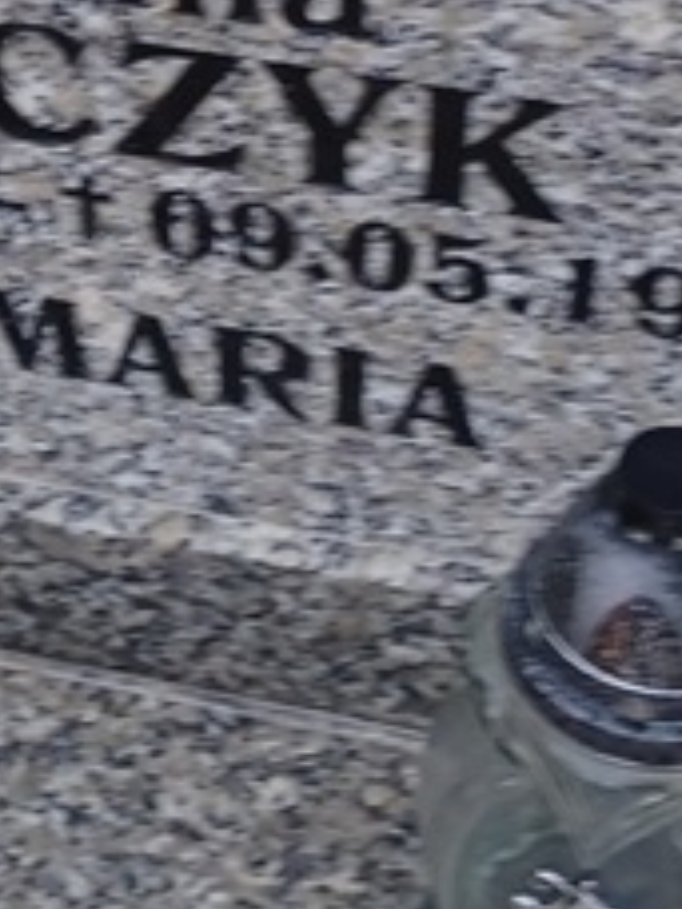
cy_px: 191
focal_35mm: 117
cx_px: -72
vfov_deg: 16.7
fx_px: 3073
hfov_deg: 12.4
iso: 80
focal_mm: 4.6
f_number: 1.8
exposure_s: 1/50
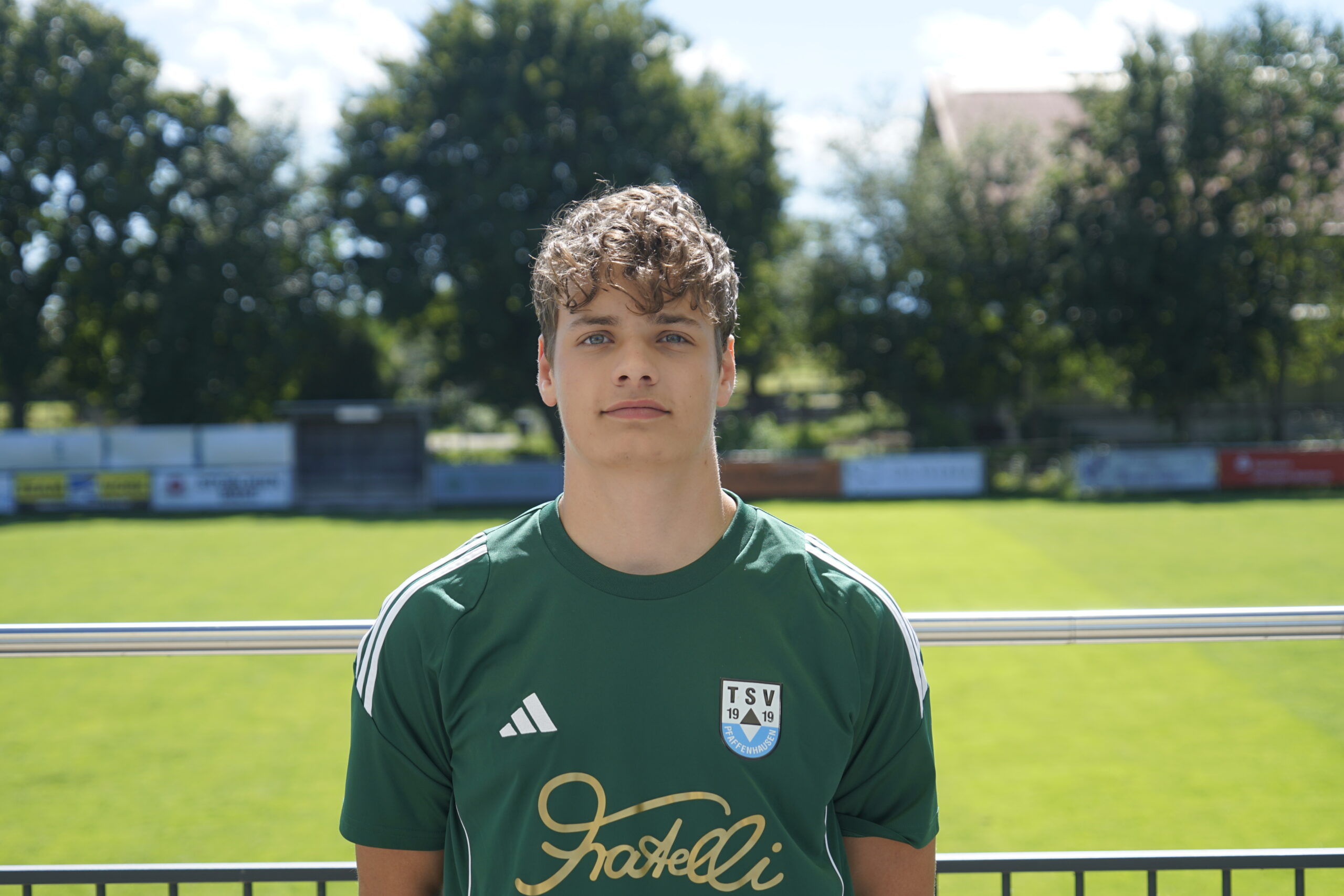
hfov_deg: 22.9
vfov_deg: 15.4
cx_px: 672
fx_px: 3323
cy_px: 448
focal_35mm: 89
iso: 100
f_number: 6.3
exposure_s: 1/200
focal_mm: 89
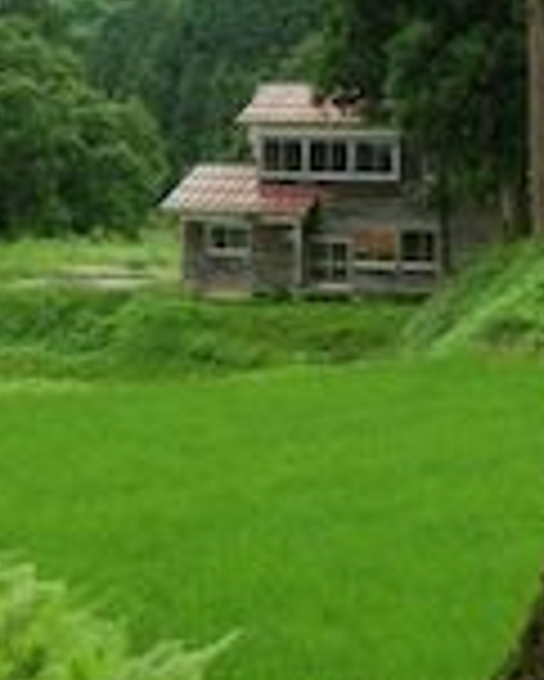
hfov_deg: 15.7
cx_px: 216
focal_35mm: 98
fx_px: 1970
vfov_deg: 19.5
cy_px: 270
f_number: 3.5
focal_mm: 6.3
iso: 50
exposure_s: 1/115
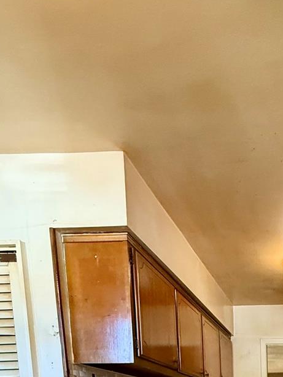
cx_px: 309
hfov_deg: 35.1
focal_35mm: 35
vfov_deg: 37.6
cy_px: 465
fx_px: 381
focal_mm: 2.22
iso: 500
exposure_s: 1/60
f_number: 2.2
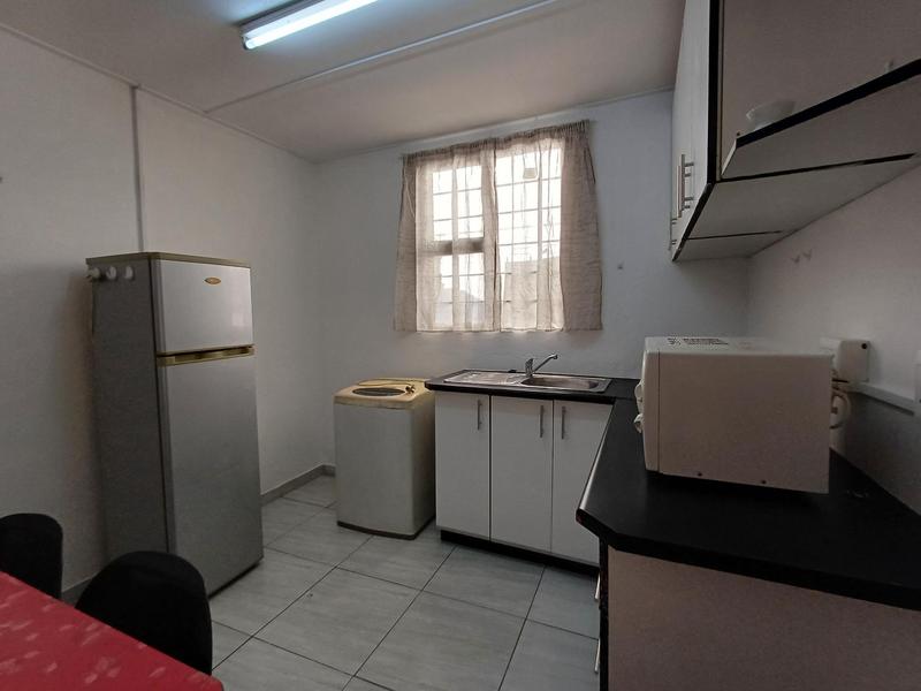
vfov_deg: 78.1
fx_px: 426
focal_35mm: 16
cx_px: 460
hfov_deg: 94.5
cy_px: 346
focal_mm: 1.64
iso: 80
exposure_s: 1/50
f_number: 2.2
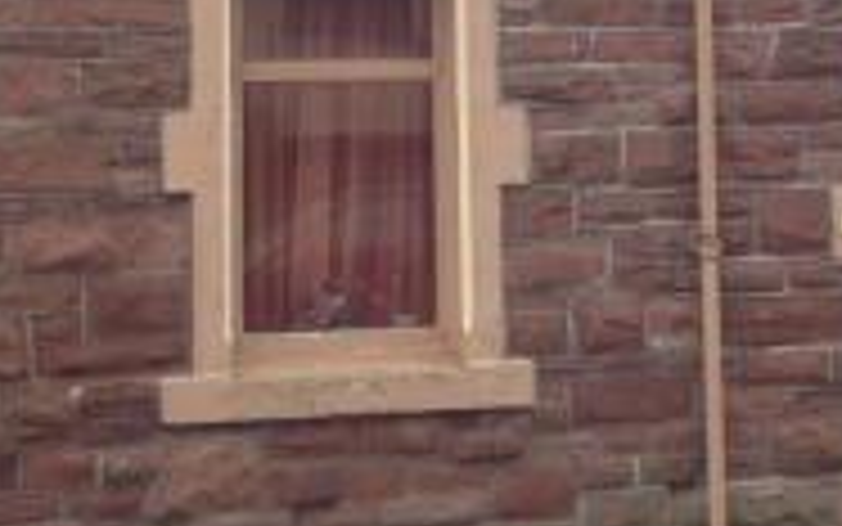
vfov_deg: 11.1
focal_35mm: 116
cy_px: -74
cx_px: 552
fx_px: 2663
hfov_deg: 17.9
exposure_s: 1/472
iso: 50
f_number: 2.4
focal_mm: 4.28
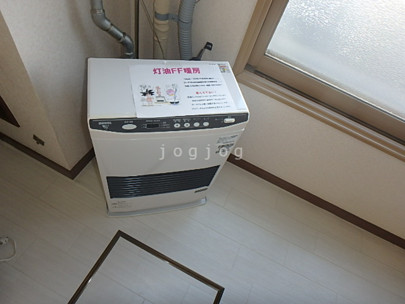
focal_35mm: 21
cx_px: 202
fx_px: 246
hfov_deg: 79.0
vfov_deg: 63.4
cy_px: 152
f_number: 3.5
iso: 200
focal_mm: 3.7
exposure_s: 1/60
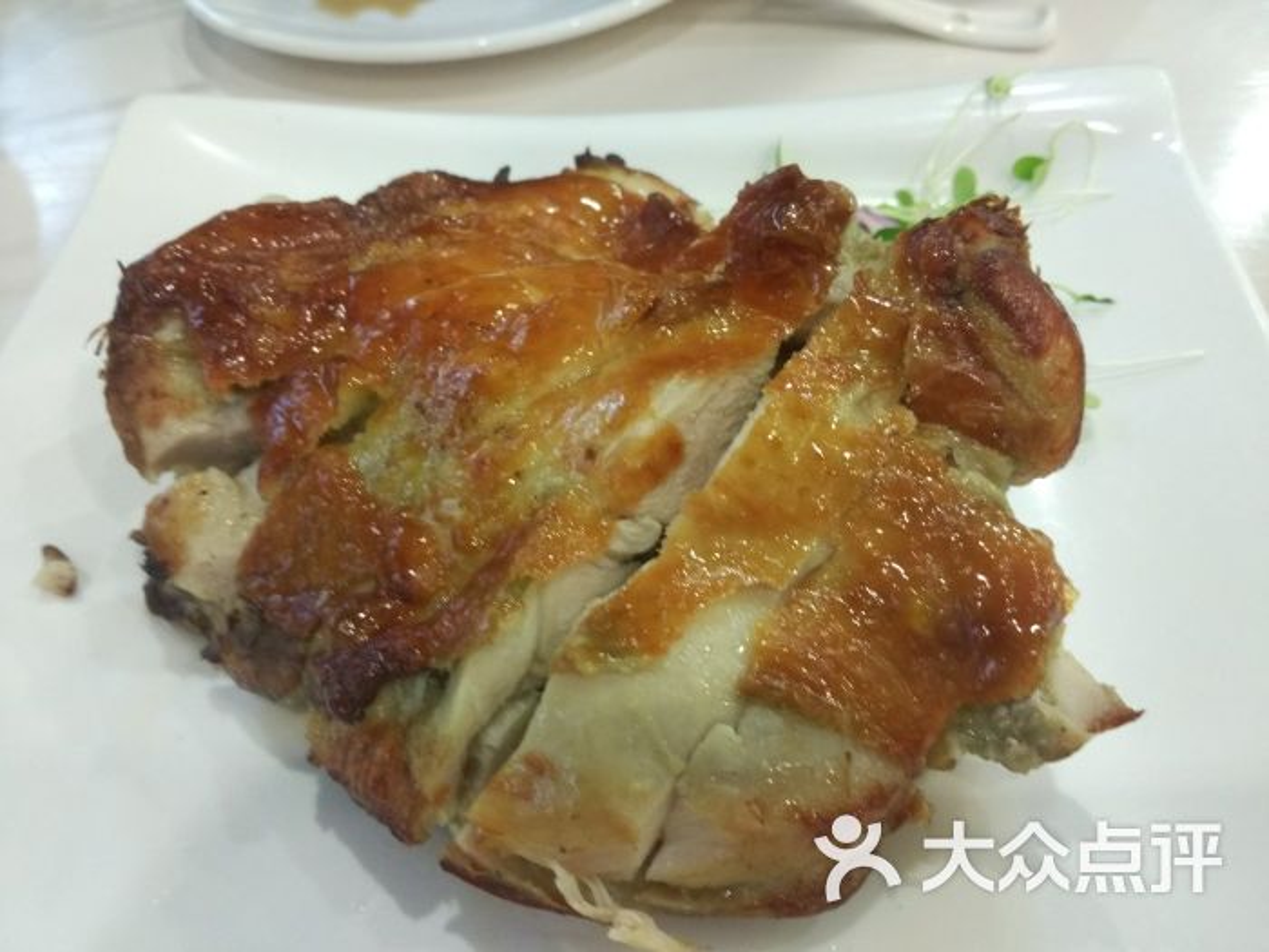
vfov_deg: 46.8
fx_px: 1100
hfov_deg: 60.0
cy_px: 476
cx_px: 634
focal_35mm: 30
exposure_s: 1/20
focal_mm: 4.12
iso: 586
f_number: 2
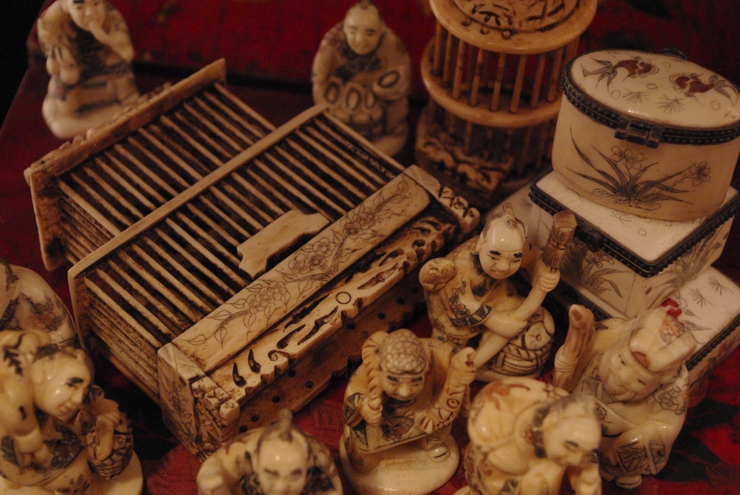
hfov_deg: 28.0
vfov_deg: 19.0
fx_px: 1481
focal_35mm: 72
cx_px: 370
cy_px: 248
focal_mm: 47.5
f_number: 6.7
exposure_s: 1/15
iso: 1600
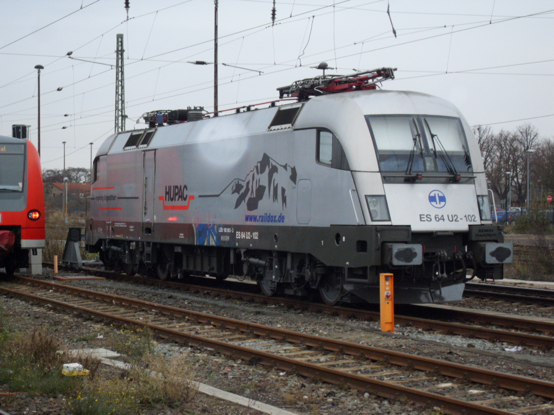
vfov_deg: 16.6
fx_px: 1424
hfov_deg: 22.0
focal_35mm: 89
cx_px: 277
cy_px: 208
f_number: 4.8
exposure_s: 1/90
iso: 320
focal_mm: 15.3
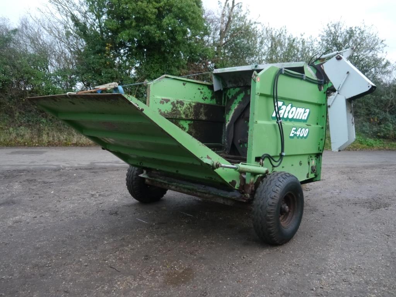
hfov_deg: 60.0
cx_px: 198
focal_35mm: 30
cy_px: 148
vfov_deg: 46.8
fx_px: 343
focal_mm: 15
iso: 1000
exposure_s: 1/60
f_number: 3.6
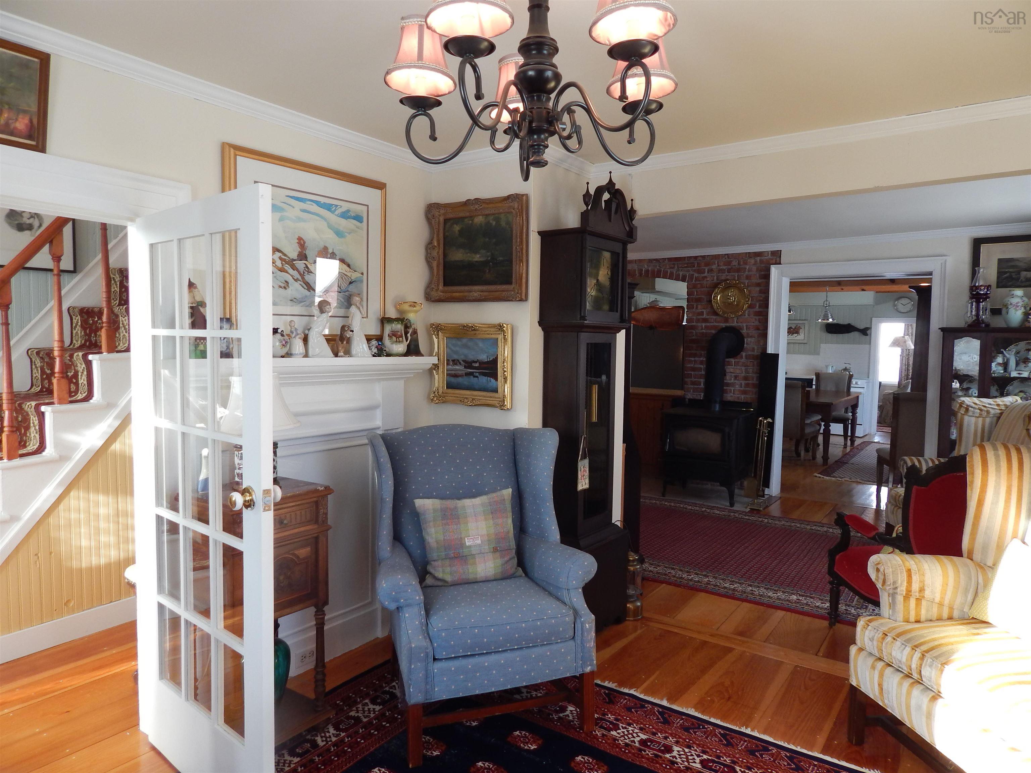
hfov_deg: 73.9
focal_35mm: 23
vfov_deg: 58.9
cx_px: 516
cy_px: 386
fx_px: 685
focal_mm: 4
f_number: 3
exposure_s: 1/50
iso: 125
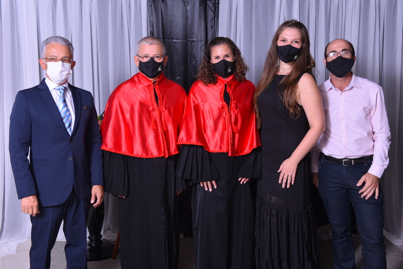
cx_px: 202
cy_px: 134
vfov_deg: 31.9
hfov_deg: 46.4
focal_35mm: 42
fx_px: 470
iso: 500
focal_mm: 42
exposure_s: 1/160
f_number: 7.1
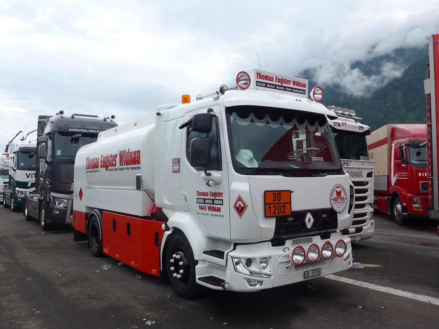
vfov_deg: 48.2
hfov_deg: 61.7
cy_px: 164
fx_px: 368
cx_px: 220
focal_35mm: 29
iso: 80
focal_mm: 6
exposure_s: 1/640
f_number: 2.8
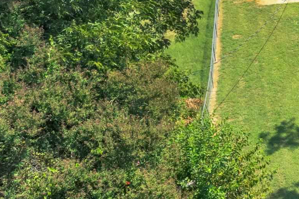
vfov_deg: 18.7
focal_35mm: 71
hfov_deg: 24.0
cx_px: 416
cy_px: 8
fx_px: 589
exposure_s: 1/90
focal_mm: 8.38
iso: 100
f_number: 2.8
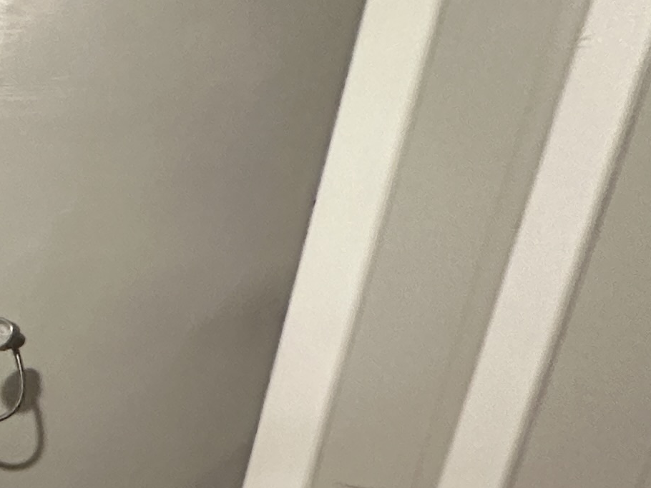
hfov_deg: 19.8
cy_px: 667
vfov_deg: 21.1
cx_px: -598
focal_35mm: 62
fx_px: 1166
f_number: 2.2
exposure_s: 1/60
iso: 640
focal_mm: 2.22
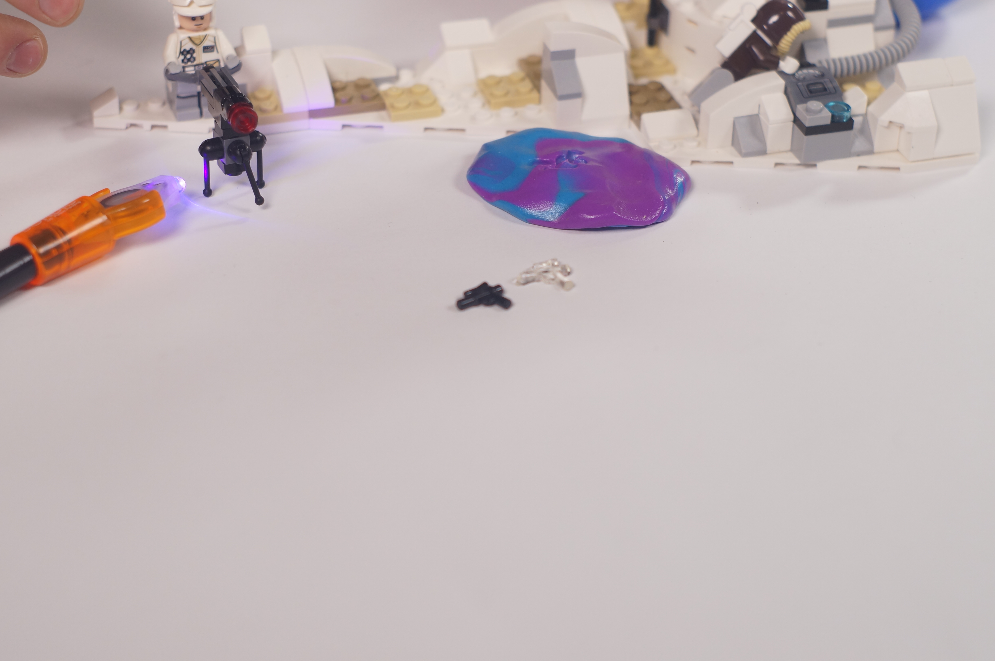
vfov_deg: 18.1
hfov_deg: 27.0
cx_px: 498
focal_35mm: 75
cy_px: 330
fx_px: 2071
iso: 400
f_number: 2.8
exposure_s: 1/800
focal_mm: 50
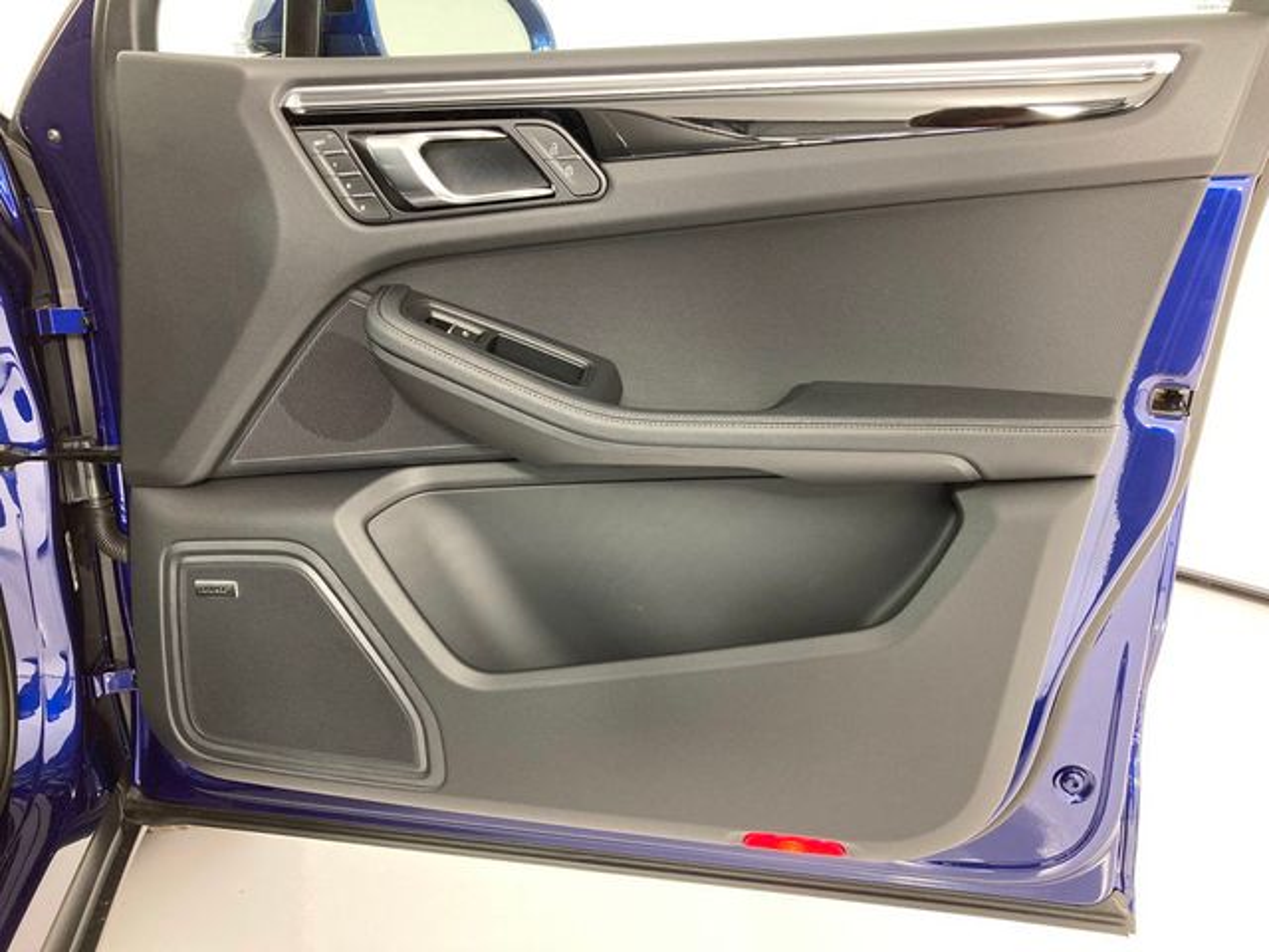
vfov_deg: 49.7
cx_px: 634
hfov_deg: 63.4
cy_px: 476
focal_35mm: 28
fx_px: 1026
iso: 100
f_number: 1.8
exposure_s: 1/60
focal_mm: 3.99
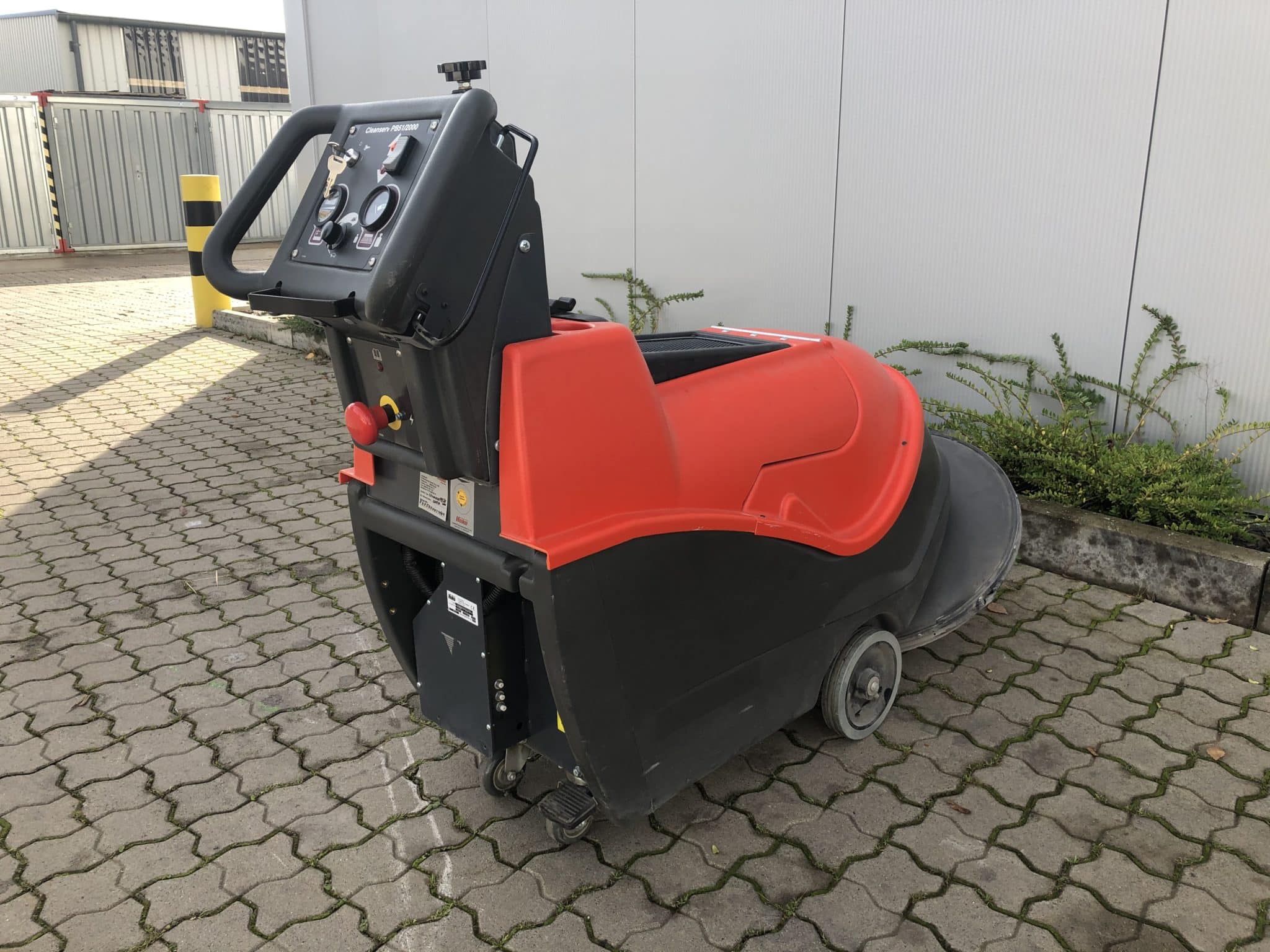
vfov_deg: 49.7
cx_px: 635
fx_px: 1027
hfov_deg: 63.4
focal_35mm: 28
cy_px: 476
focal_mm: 3.99
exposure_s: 1/440
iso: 20
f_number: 1.8
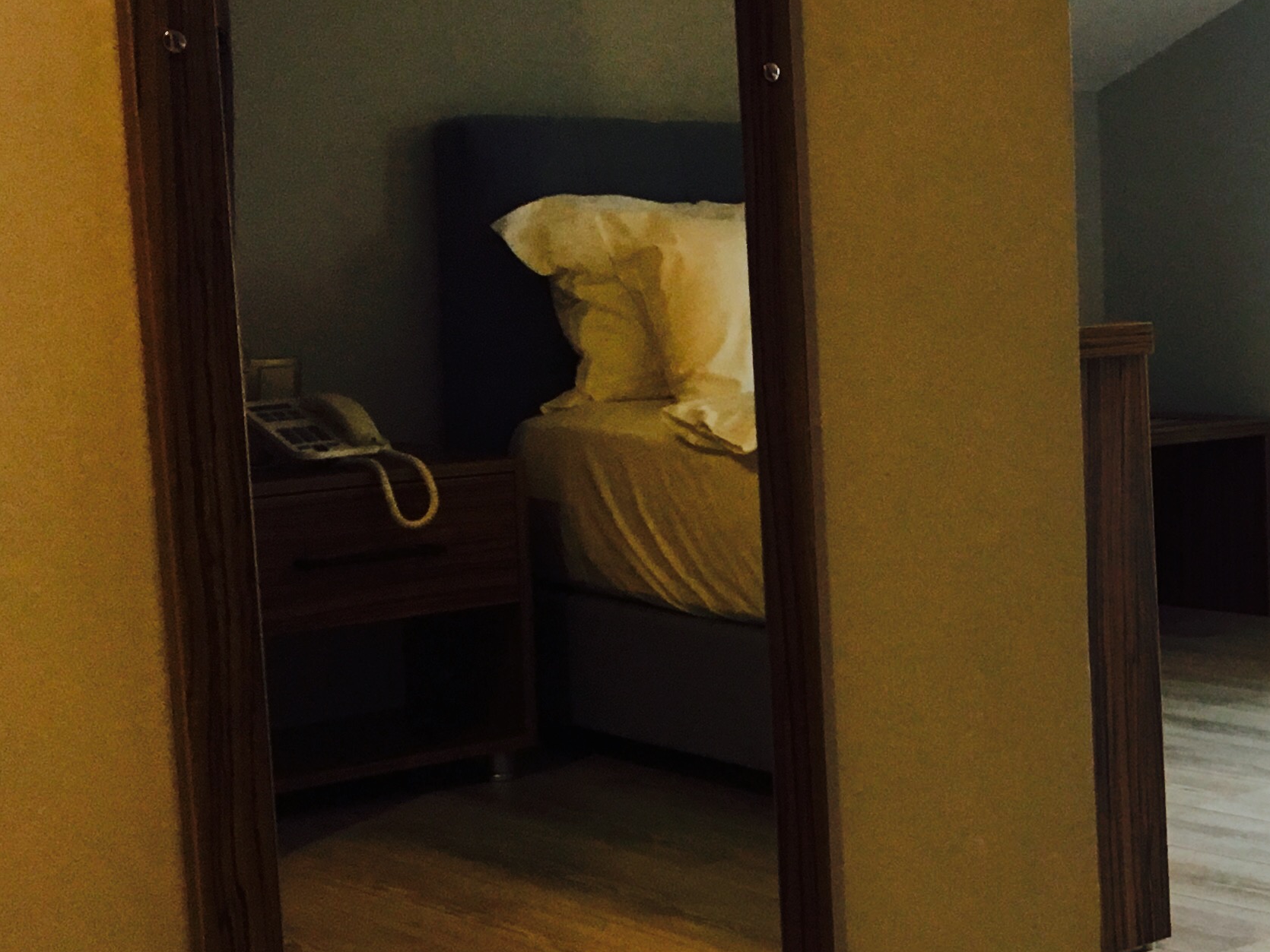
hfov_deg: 25.1
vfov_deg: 21.0
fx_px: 2569
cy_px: 563
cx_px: 1508
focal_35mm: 70
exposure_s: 1/33
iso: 125
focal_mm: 4.15
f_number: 2.2
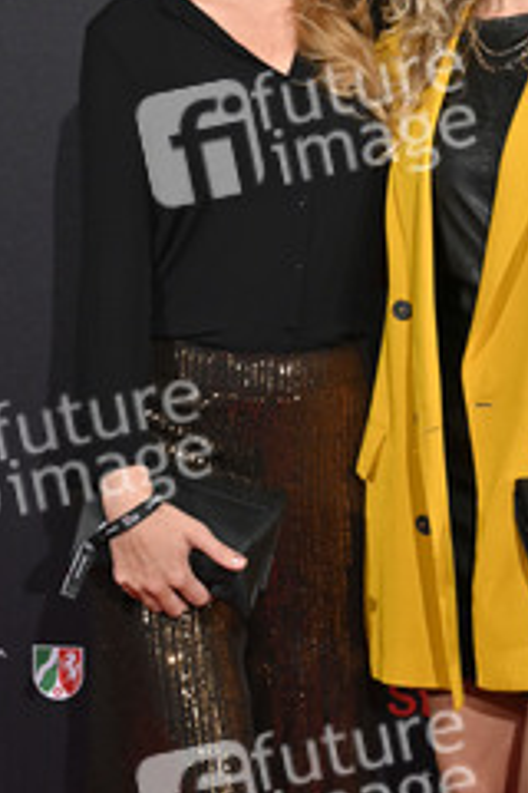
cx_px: 403
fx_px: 1650
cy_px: 294
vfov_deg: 26.9
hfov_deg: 18.1
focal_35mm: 75
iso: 1000
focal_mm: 45
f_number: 4
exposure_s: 1/200
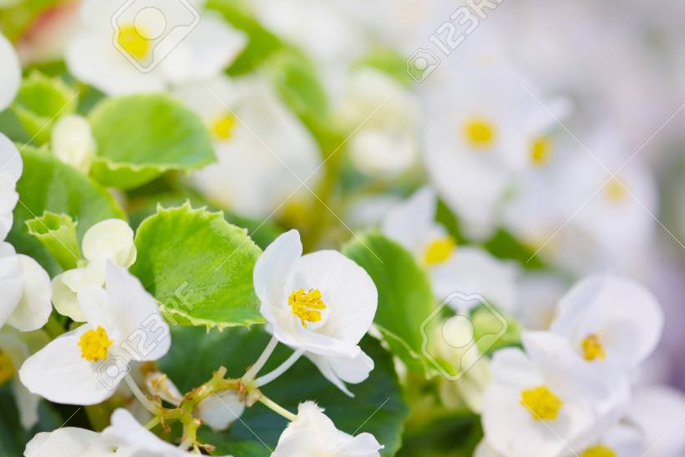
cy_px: 302
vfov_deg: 8.2
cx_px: 303
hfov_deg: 12.3
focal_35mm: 167
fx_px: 3178
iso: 400
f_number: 4.5
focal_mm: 105
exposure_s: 1/1250
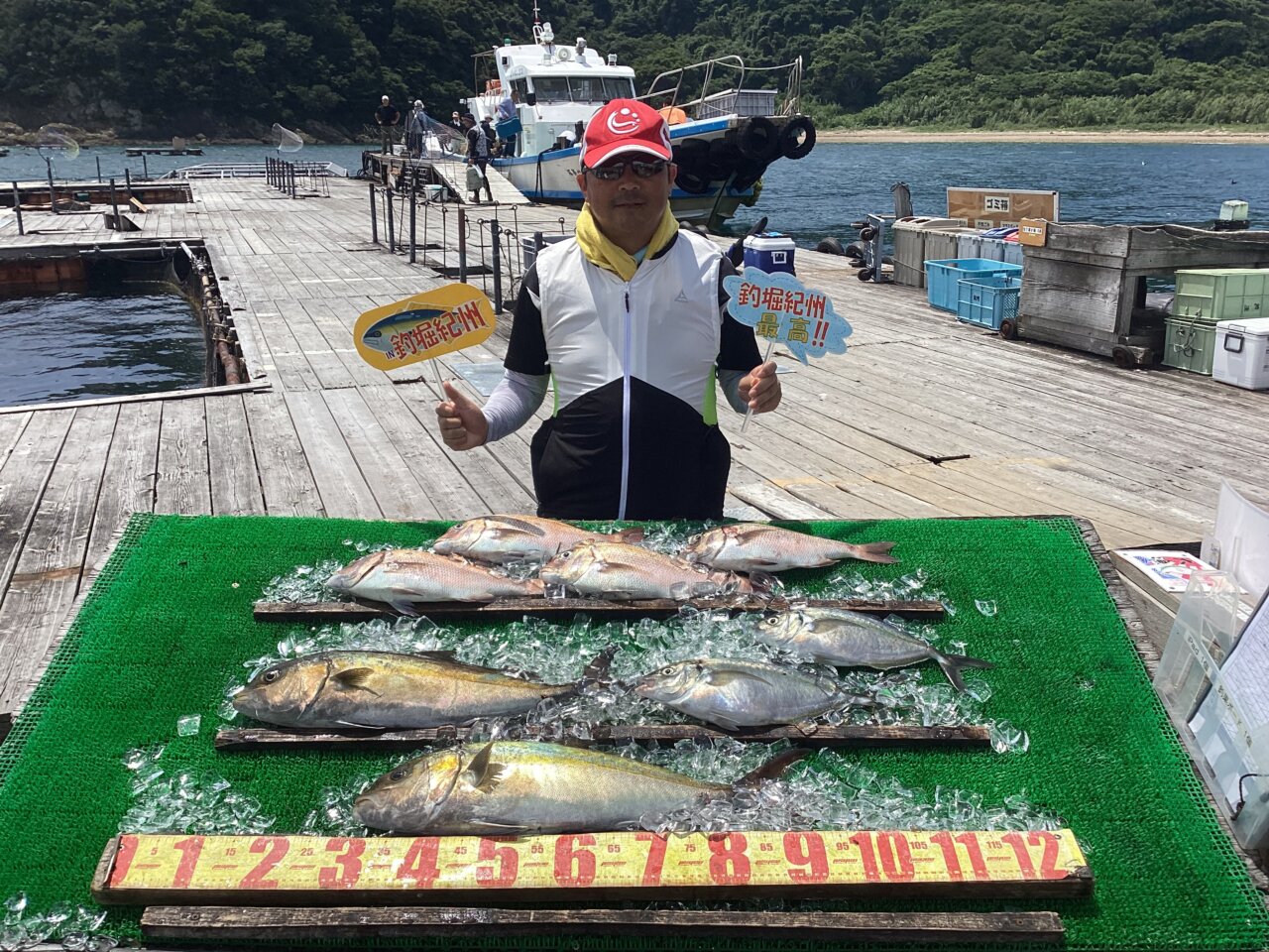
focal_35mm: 31
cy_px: 476
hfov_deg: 58.4
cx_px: 634
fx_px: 1136
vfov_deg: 45.4
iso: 25
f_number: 2.4
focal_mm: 3.3
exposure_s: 1/1894
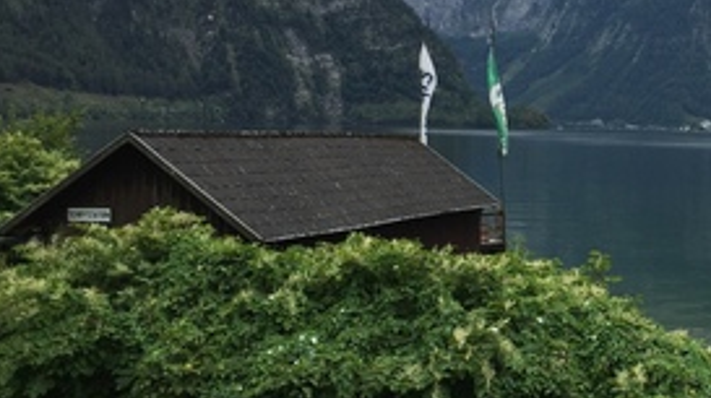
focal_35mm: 68
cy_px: 187
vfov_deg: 17.7
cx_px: 626
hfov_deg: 29.8
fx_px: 1281
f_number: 2.2
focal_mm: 4.15
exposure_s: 1/942
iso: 32
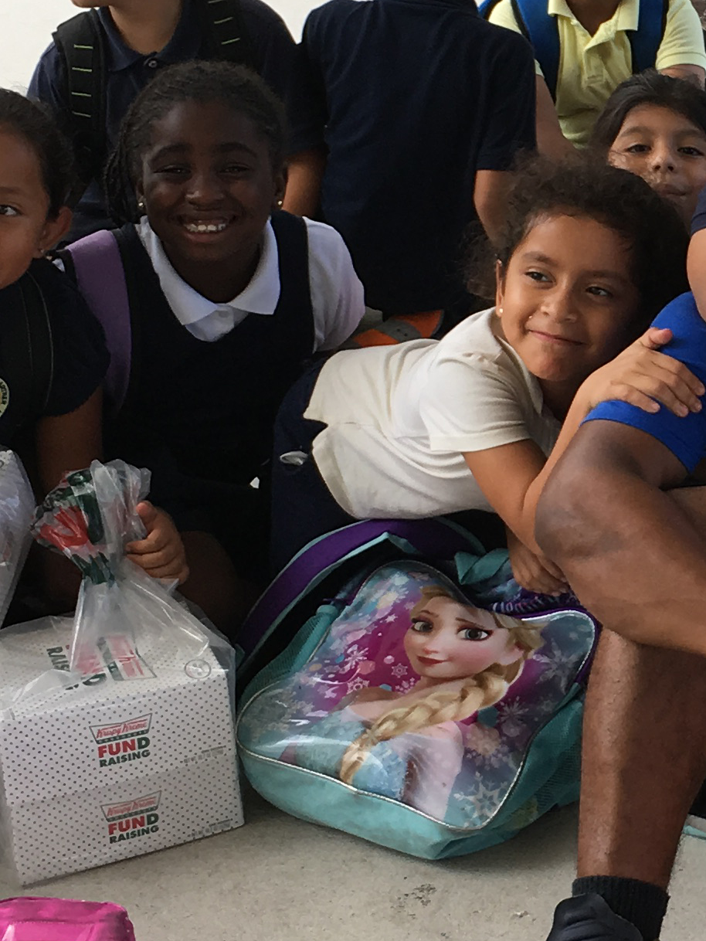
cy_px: 281
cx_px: 884
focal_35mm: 96
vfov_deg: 20.3
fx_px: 2610
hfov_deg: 14.8
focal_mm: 4.15
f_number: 2.2
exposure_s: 1/215
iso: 25
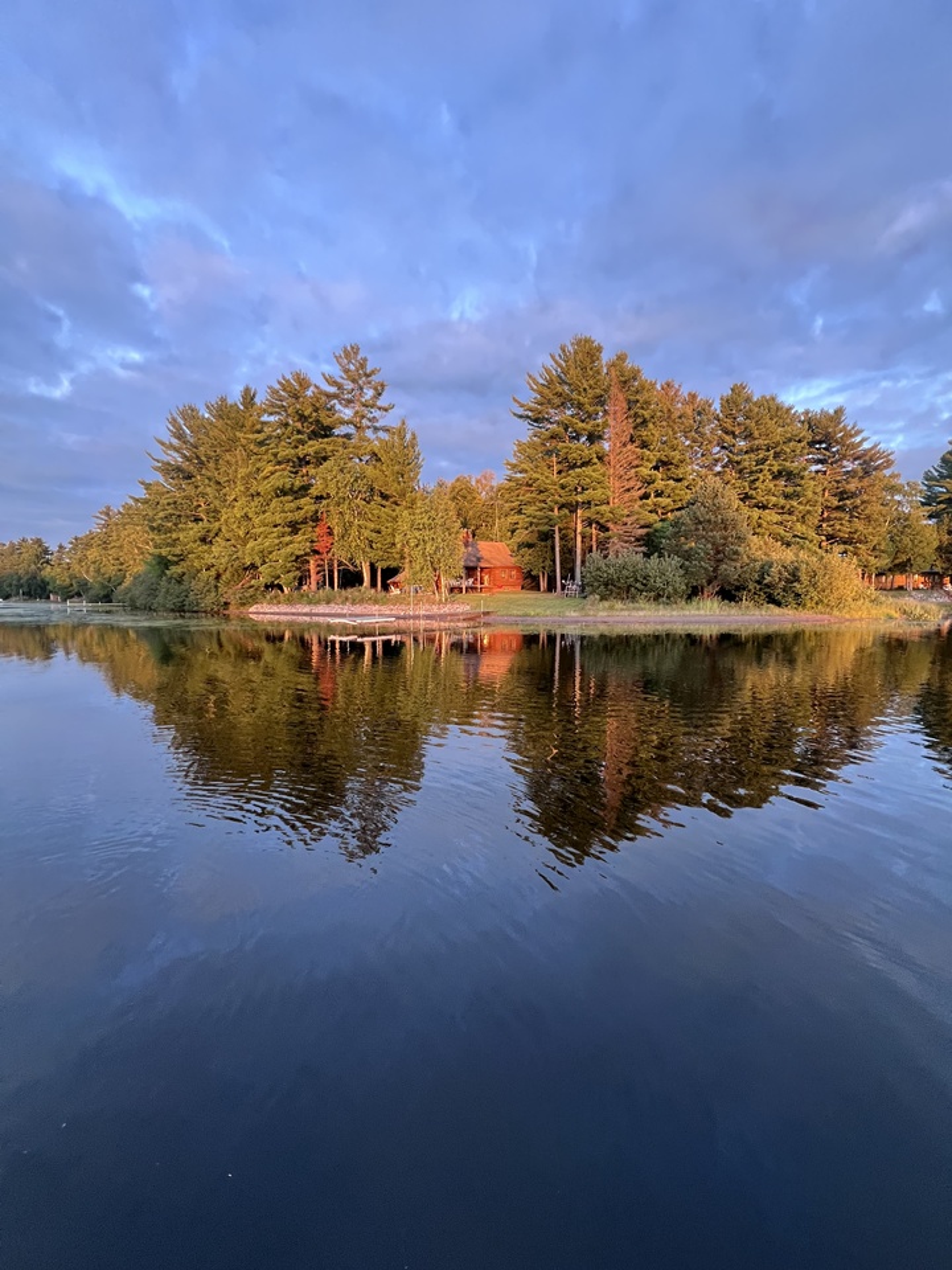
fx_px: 477
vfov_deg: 106.2
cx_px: 476
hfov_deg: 89.9
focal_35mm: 13
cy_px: 635
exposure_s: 1/99
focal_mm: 1.57
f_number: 1.8
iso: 125
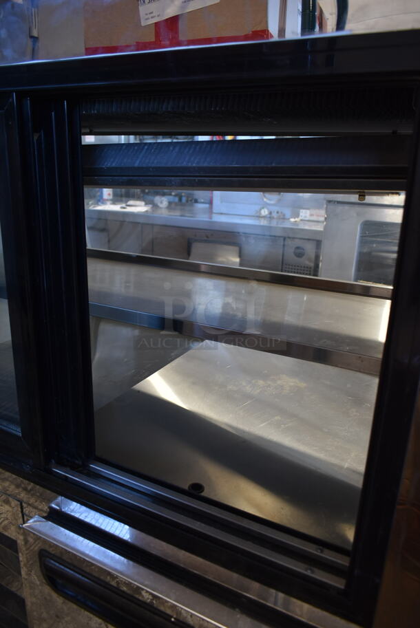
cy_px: 314
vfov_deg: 67.3
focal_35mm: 27
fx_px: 472
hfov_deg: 48.0
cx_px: 210
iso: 450
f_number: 3.5
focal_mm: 18
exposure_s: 1/30
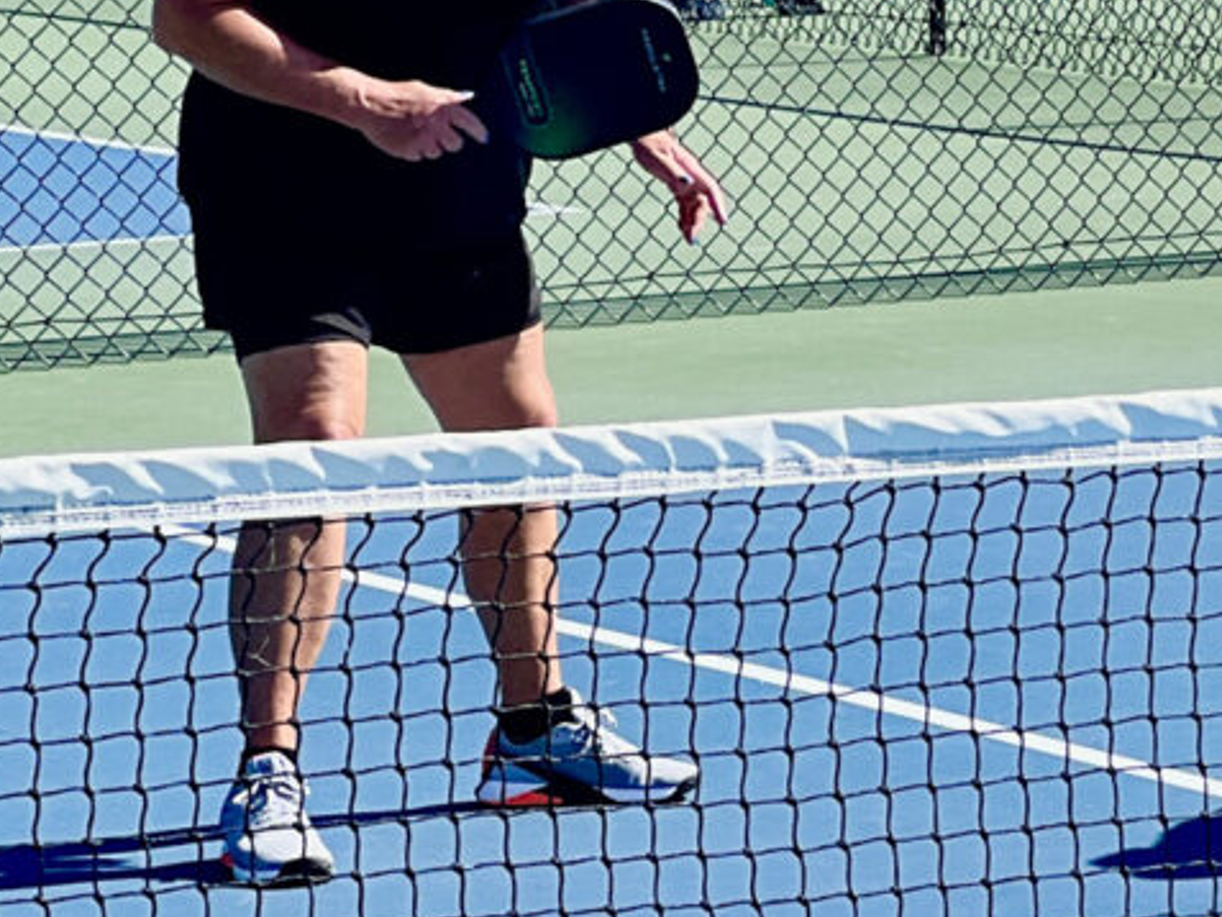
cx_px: 1950
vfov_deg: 6.0
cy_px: 292
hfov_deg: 7.8
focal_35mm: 248
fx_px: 8757
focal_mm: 9
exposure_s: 1/475
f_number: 2.8
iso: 32
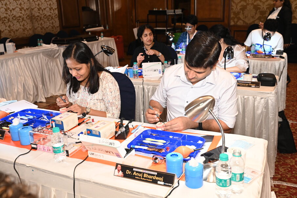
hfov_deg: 54.5
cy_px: 99
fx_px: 289
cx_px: 148
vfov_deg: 37.8
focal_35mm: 35
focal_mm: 35
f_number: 5.6
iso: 2500
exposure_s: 1/200
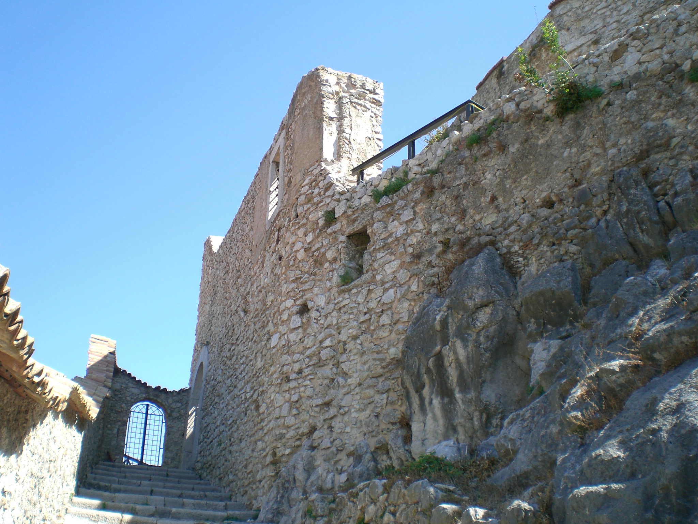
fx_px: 766
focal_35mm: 38
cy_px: 262
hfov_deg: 49.0
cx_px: 349
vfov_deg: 37.7
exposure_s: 1/200
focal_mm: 6.3
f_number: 4.4
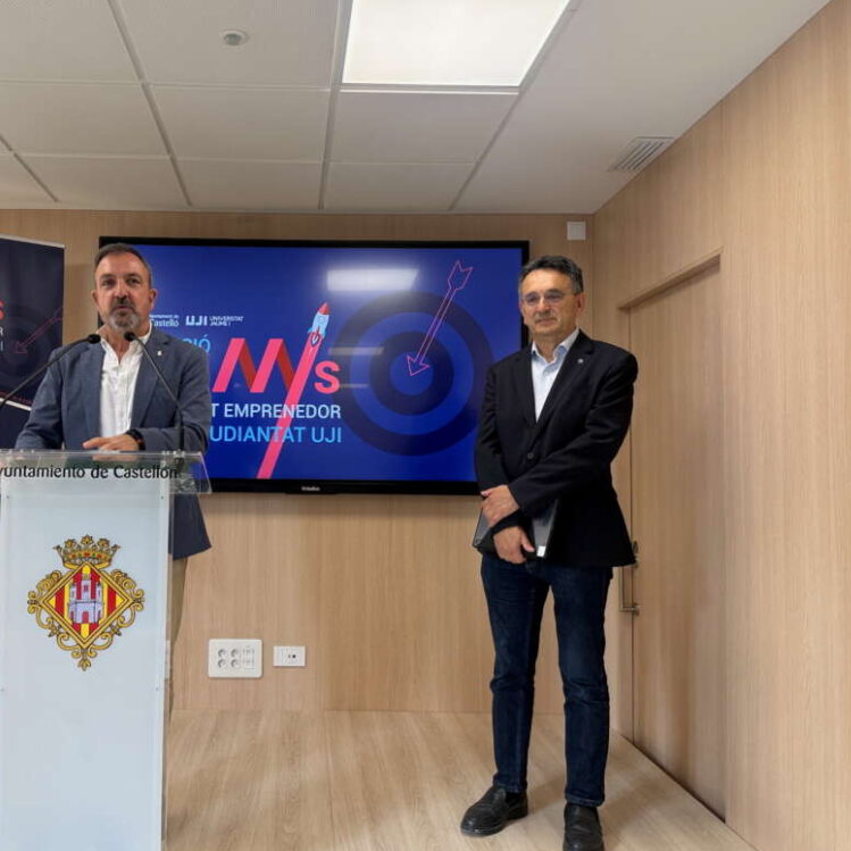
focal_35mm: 29
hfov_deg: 55.0
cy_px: 426
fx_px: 807
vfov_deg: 55.6
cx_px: 318
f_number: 1.78
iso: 160
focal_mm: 6.76
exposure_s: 1/196
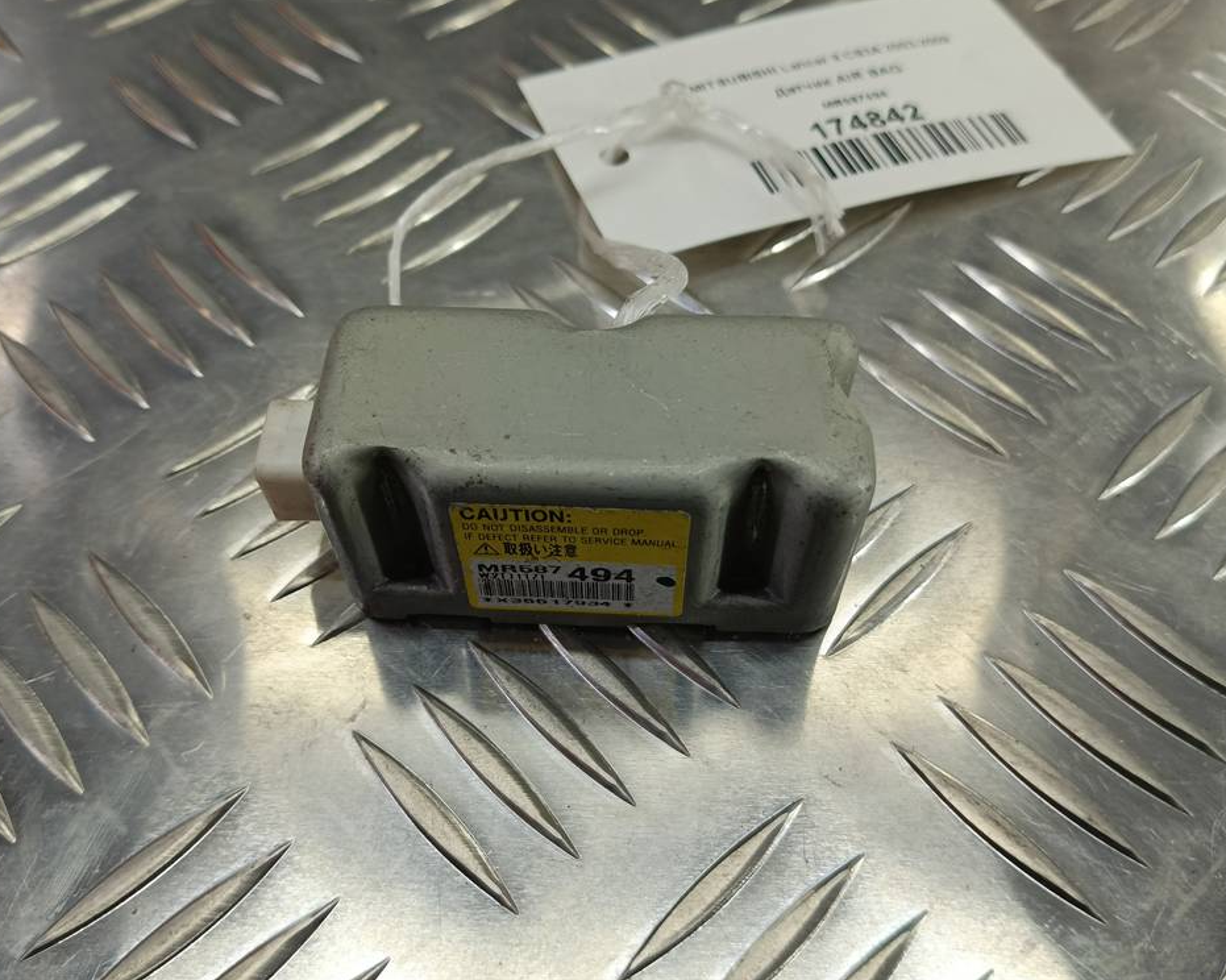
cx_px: 615
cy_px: 477
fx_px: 1052
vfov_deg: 49.9
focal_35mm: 29
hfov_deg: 60.5
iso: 143
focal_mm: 4.11
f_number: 1.6
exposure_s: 1/100
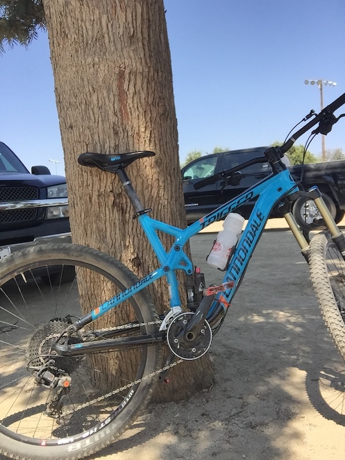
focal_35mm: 31
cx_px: 172
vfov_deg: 58.4
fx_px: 412
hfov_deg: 45.4
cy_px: 230
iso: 32
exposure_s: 1/545
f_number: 2.2
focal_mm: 2.65
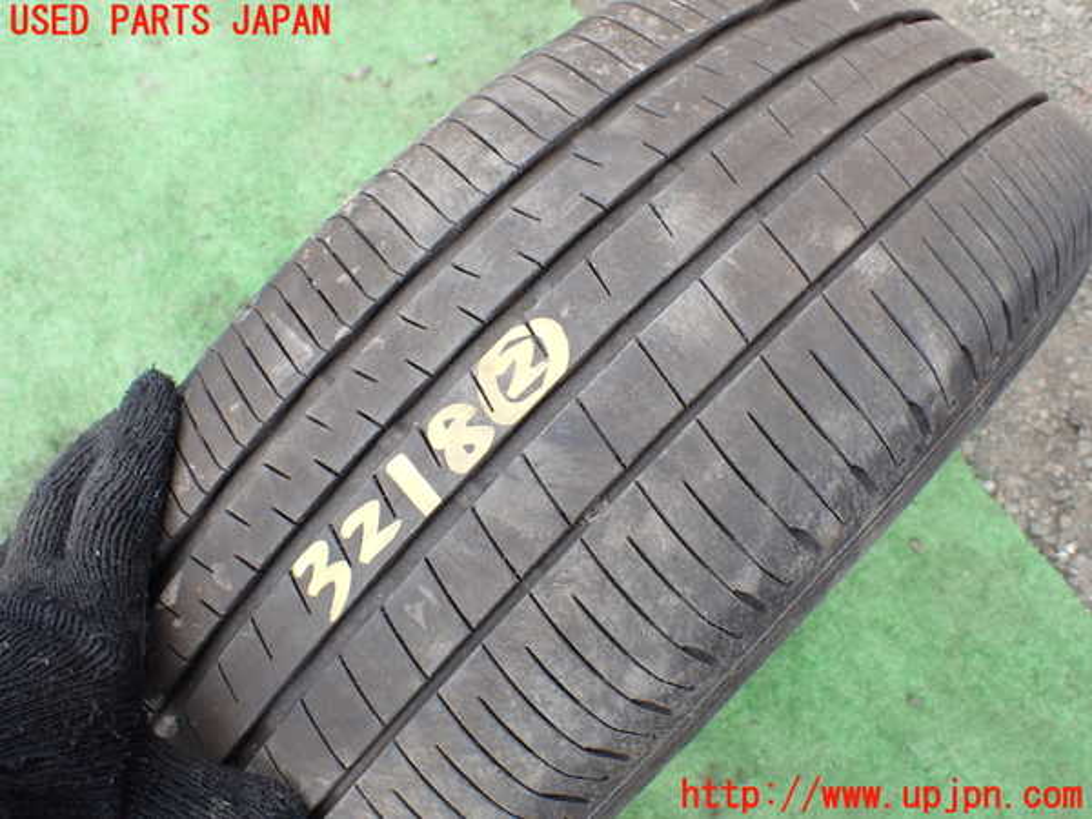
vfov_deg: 46.8
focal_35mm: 30
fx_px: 946
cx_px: 546
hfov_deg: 60.0
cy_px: 410
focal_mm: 5.4
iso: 100
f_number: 3.2
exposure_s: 1/160
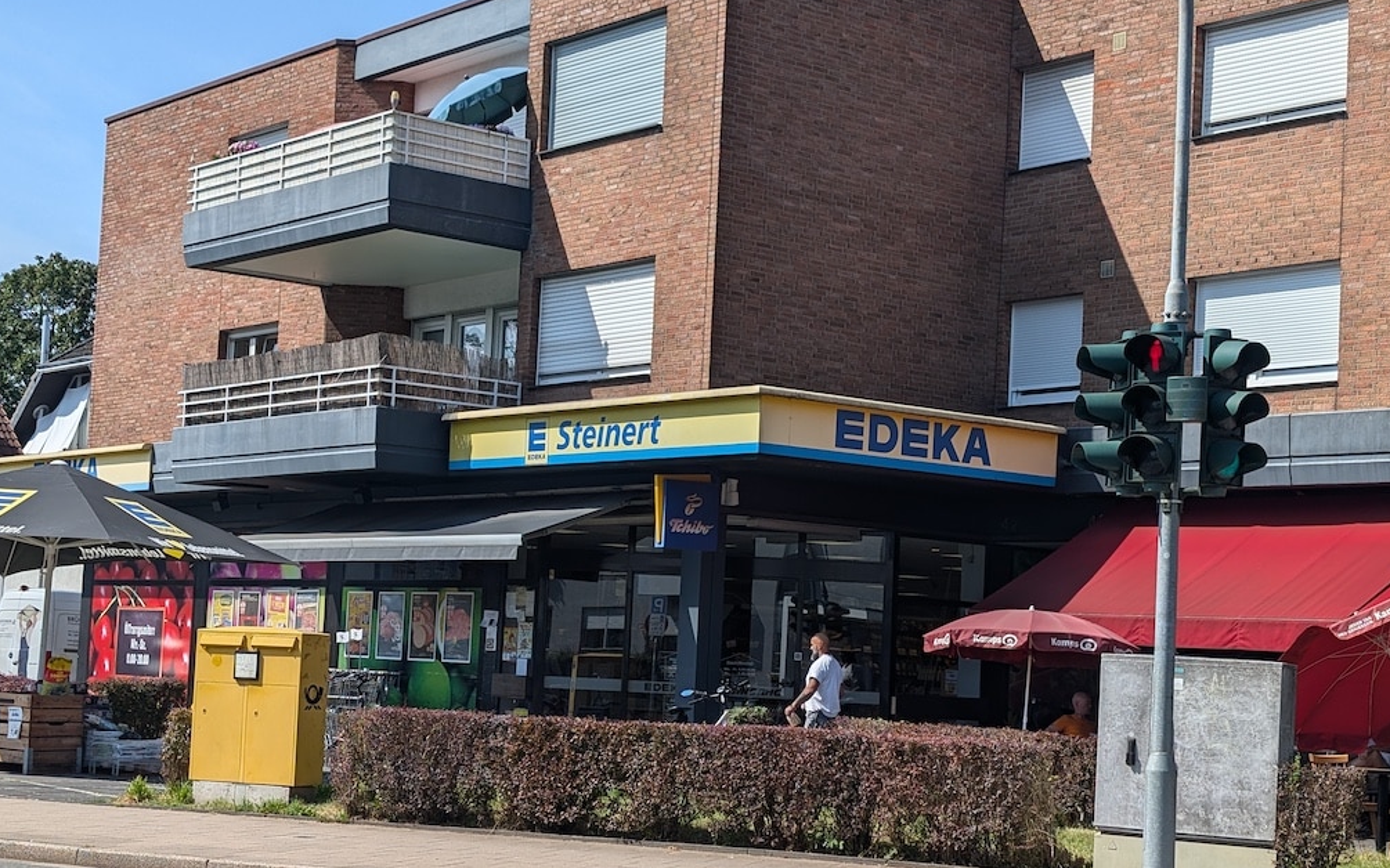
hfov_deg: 38.2
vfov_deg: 24.4
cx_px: 696
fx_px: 2008
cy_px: 496
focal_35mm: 53
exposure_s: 1/1244
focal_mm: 6.9
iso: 20
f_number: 1.68
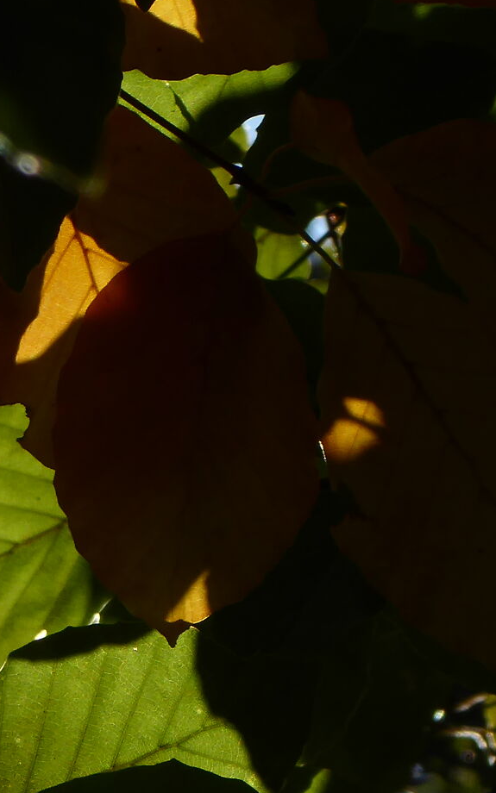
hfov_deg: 4.4
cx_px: -162
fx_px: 6402
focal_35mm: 296
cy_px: 577
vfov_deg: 7.1
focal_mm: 17.5
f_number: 5
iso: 80
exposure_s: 1/640
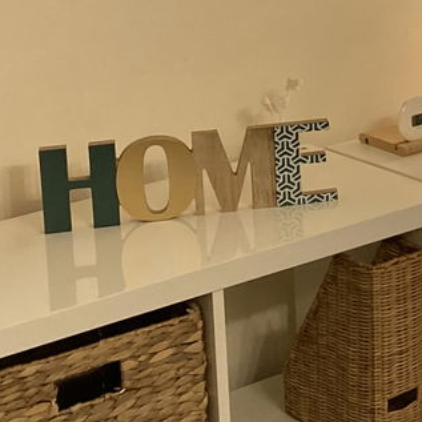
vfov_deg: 13.6
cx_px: 855
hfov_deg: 12.3
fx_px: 1724
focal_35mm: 125
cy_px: -89
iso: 80
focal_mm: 3.99
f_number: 1.8
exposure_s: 1/50
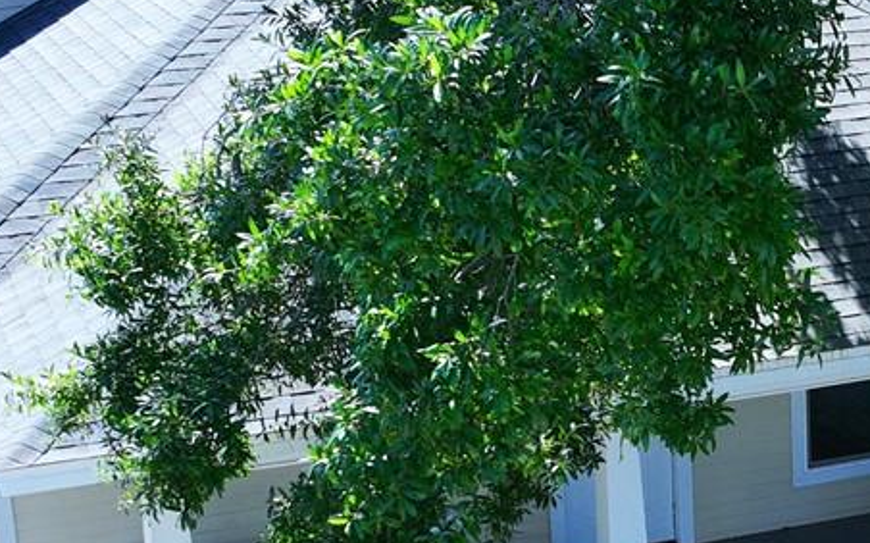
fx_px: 2133
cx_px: 1143
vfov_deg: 14.4
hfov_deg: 20.9
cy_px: 451
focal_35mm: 90
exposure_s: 1/160
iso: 100
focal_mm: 12.29
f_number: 3.2
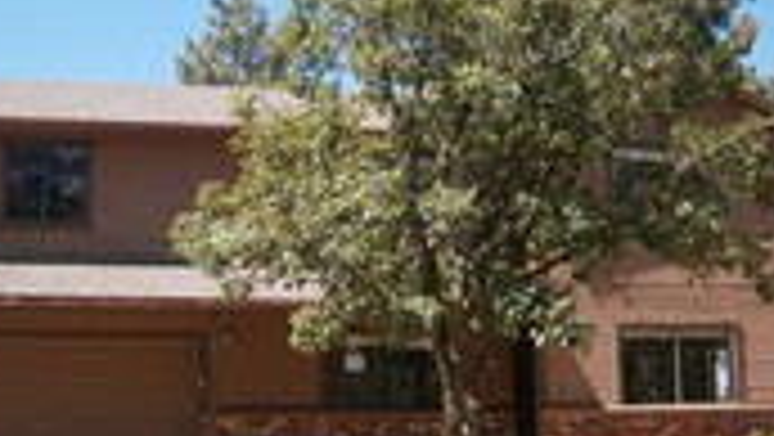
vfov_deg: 21.1
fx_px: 1171
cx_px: 346
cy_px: 180
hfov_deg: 36.6
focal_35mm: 57
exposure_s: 1/1000
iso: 100
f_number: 2.8
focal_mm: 4.7
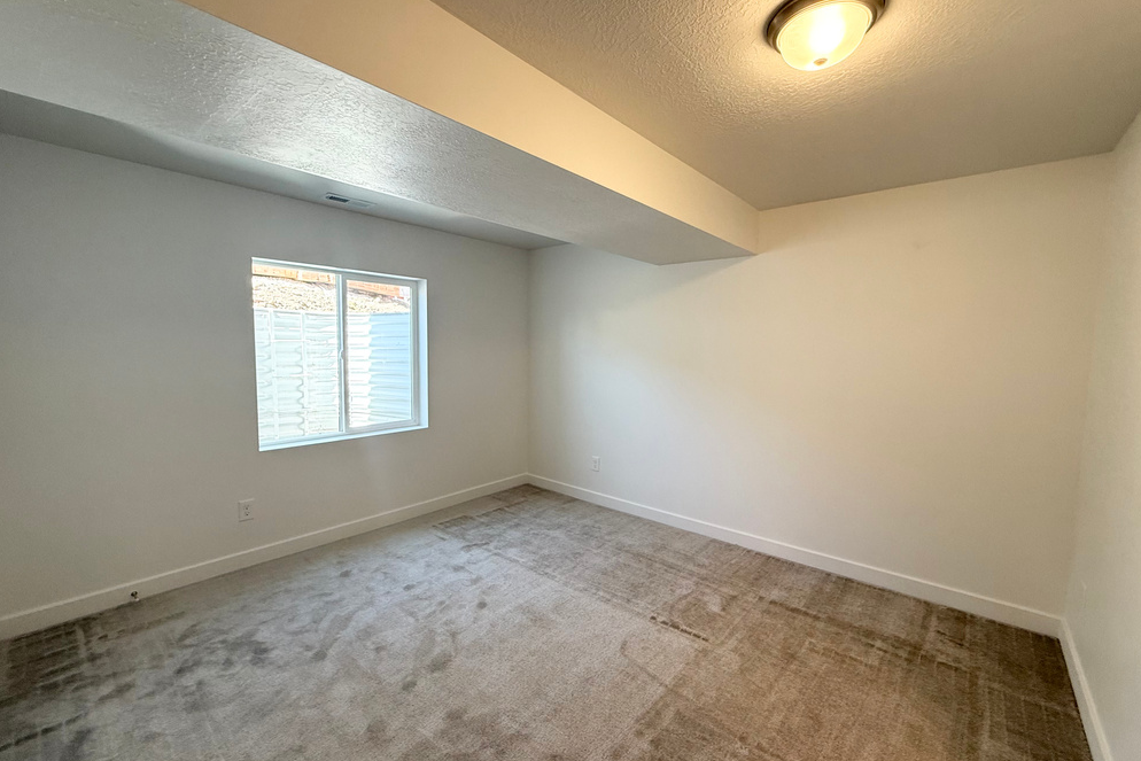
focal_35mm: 15
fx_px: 475
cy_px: 380
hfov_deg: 100.4
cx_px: 574
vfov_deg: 77.3
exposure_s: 1/120
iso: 125
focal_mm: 2.22
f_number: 2.2
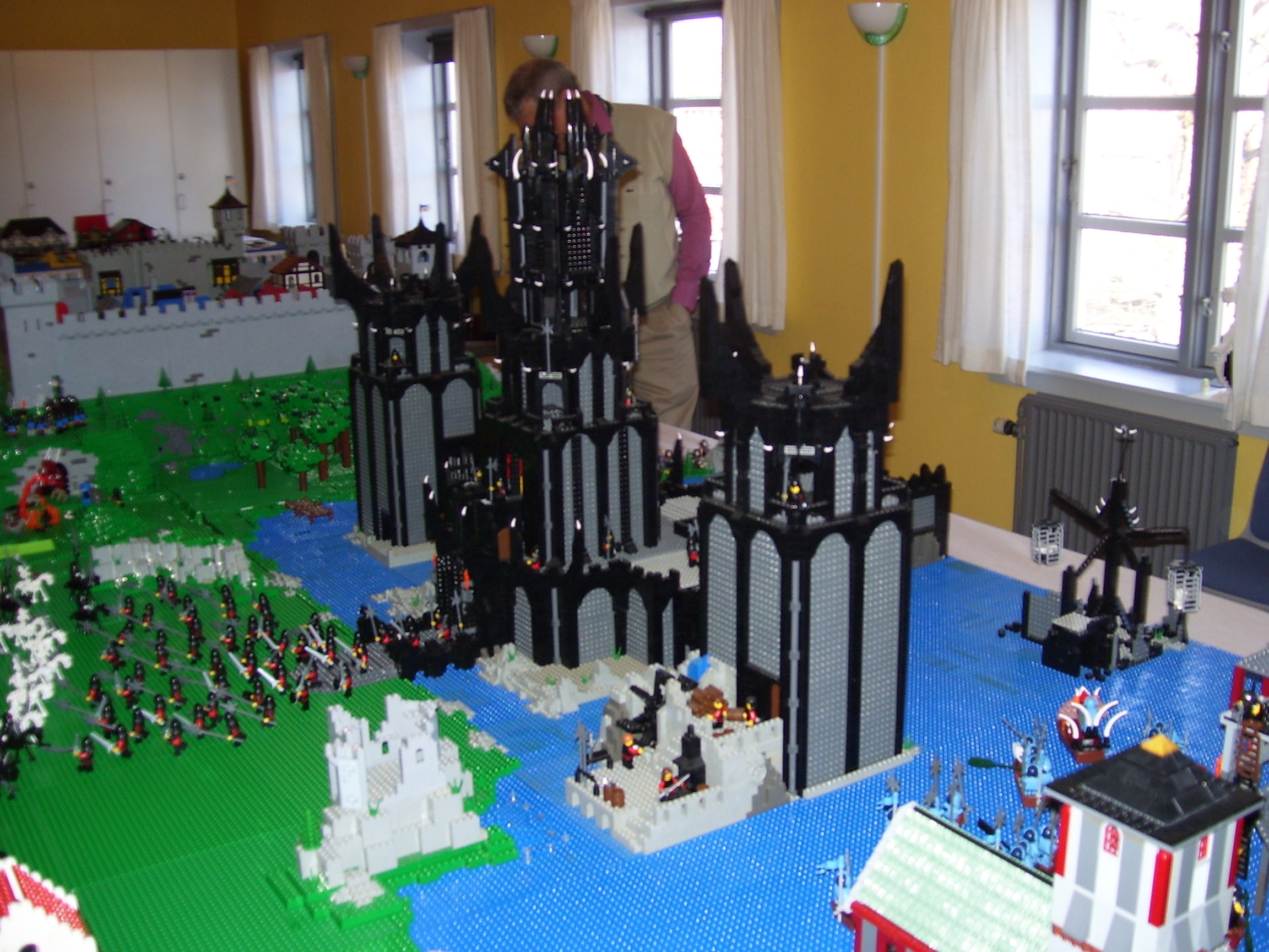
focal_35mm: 36
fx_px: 1320
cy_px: 476
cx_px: 634
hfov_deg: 51.4
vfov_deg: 39.7
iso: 80
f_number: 2.7
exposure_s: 1/60
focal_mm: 6
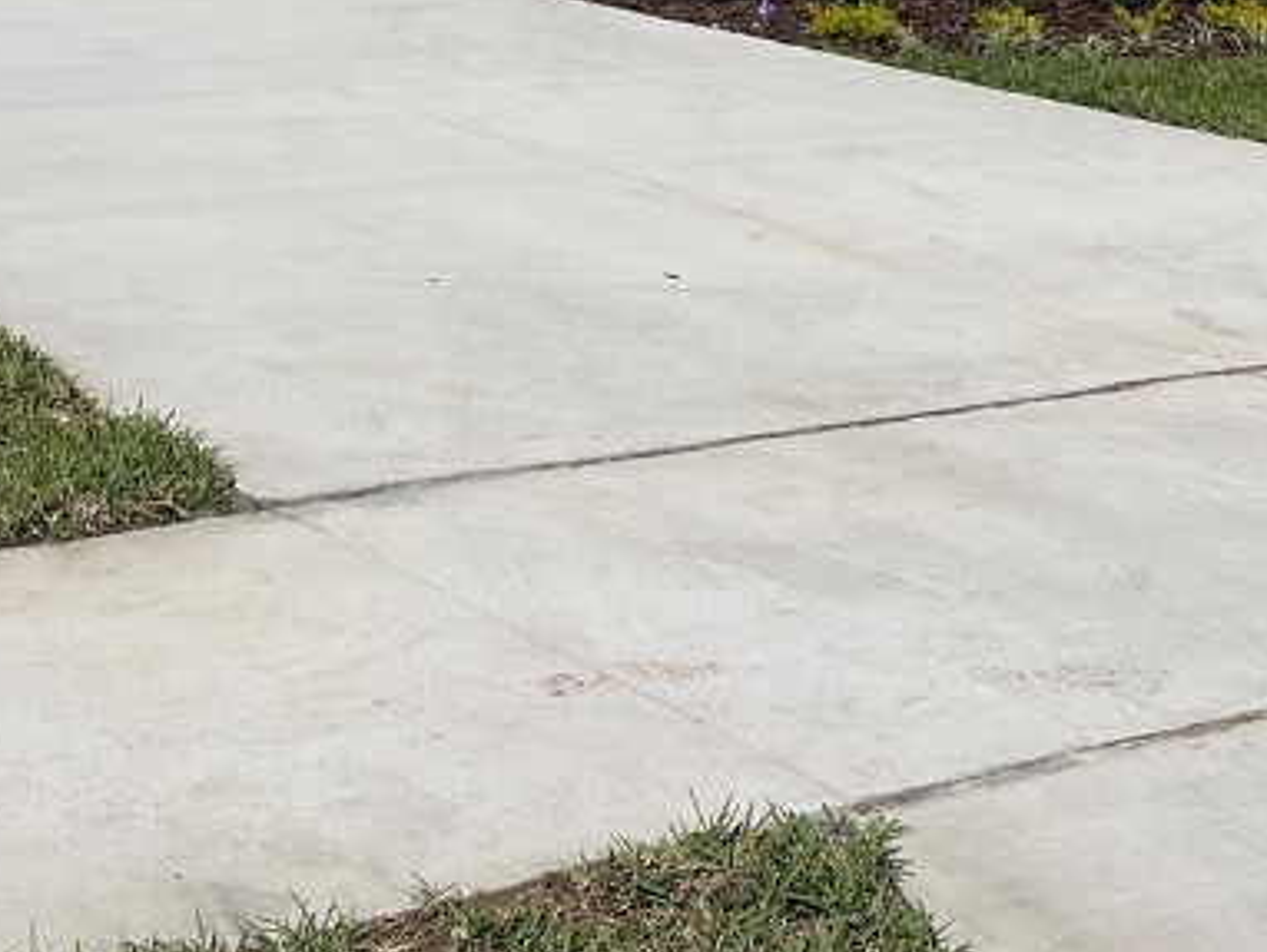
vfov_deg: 20.7
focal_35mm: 67
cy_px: -153
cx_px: 265
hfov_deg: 28.4
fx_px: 2454
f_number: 1.6
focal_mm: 5.1
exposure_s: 1/9174
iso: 32
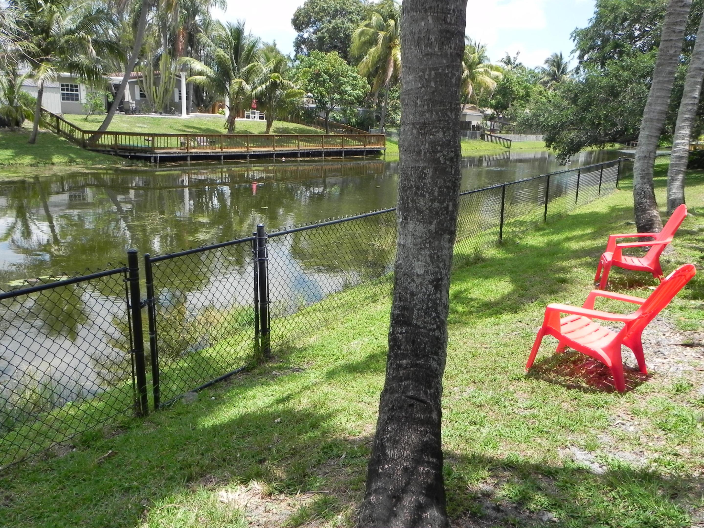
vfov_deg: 48.2
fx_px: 590
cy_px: 264
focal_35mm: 29
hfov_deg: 61.7
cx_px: 352
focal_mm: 5.2
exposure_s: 1/236
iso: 160
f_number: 6.3
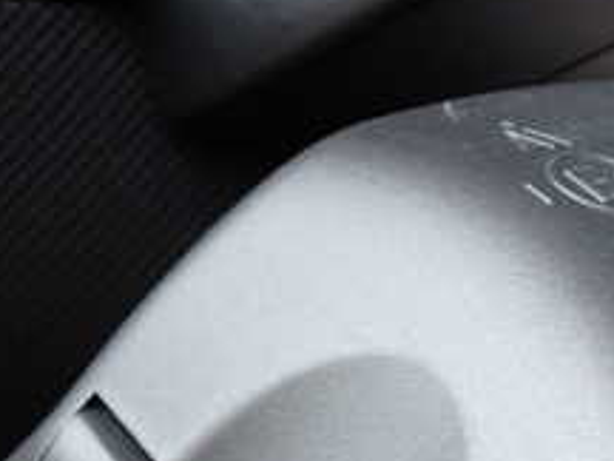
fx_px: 1774
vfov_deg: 14.4
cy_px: 529
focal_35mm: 100
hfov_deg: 18.9
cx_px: 657
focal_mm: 6.37
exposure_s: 1/60
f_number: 2.5
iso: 200
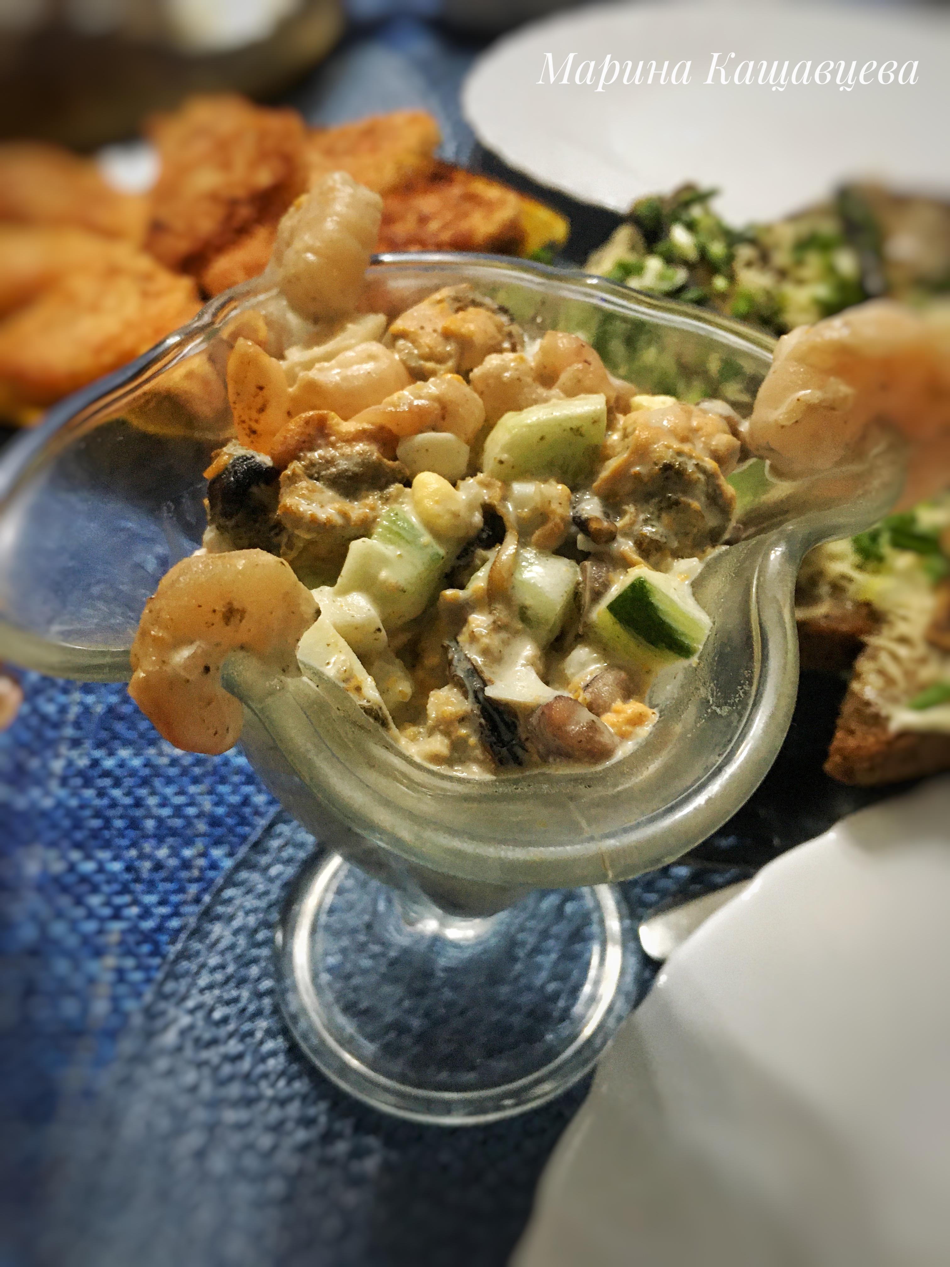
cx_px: 475
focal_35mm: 29
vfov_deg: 61.7
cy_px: 634
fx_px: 1061
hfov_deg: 48.2
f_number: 2.2
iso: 200
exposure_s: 1/33
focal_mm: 4.15
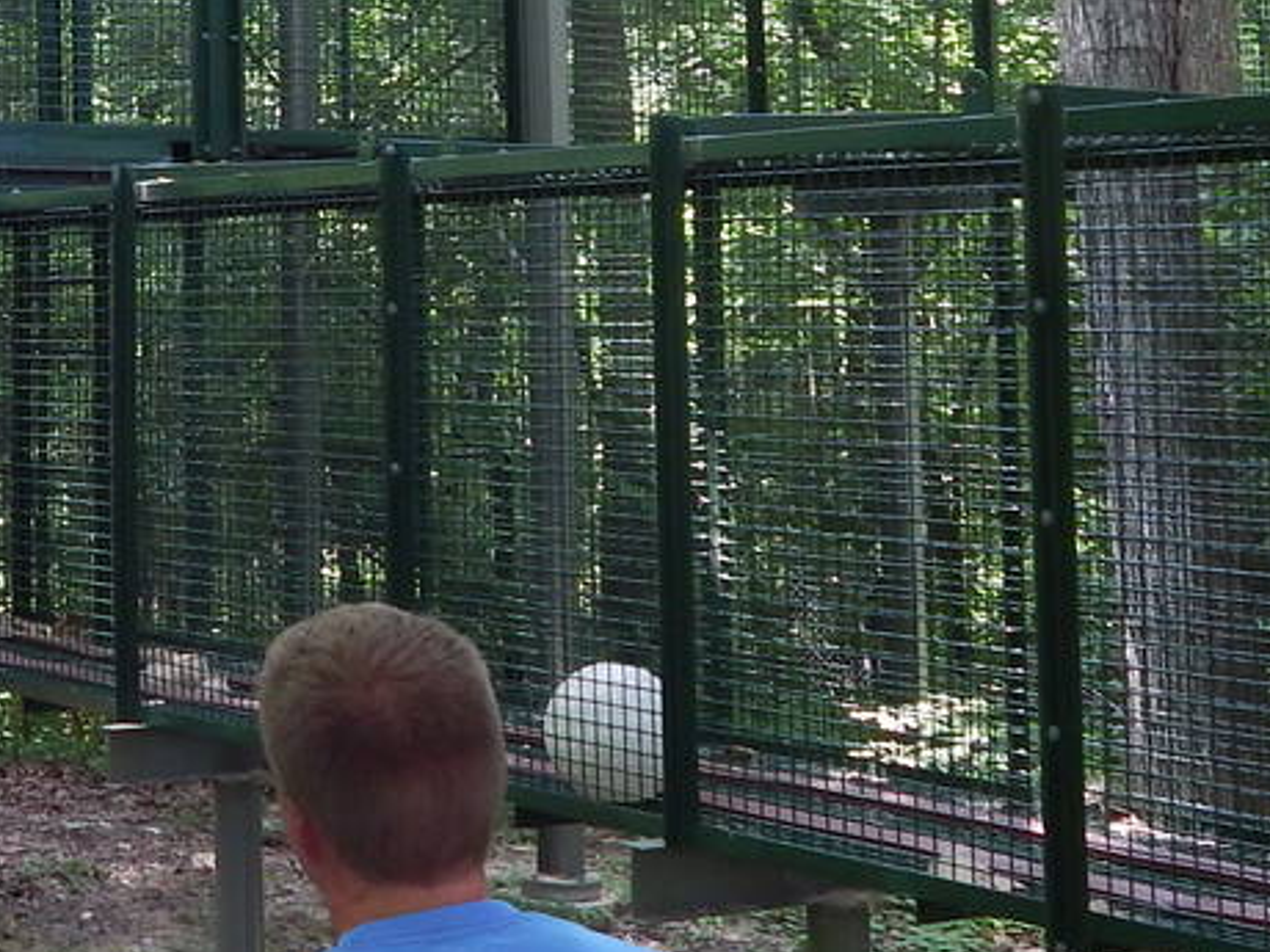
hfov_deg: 23.3
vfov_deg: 18.1
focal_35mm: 80
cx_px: -22
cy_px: 41
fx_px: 2935
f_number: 3
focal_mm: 4
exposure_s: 1/50
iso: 125
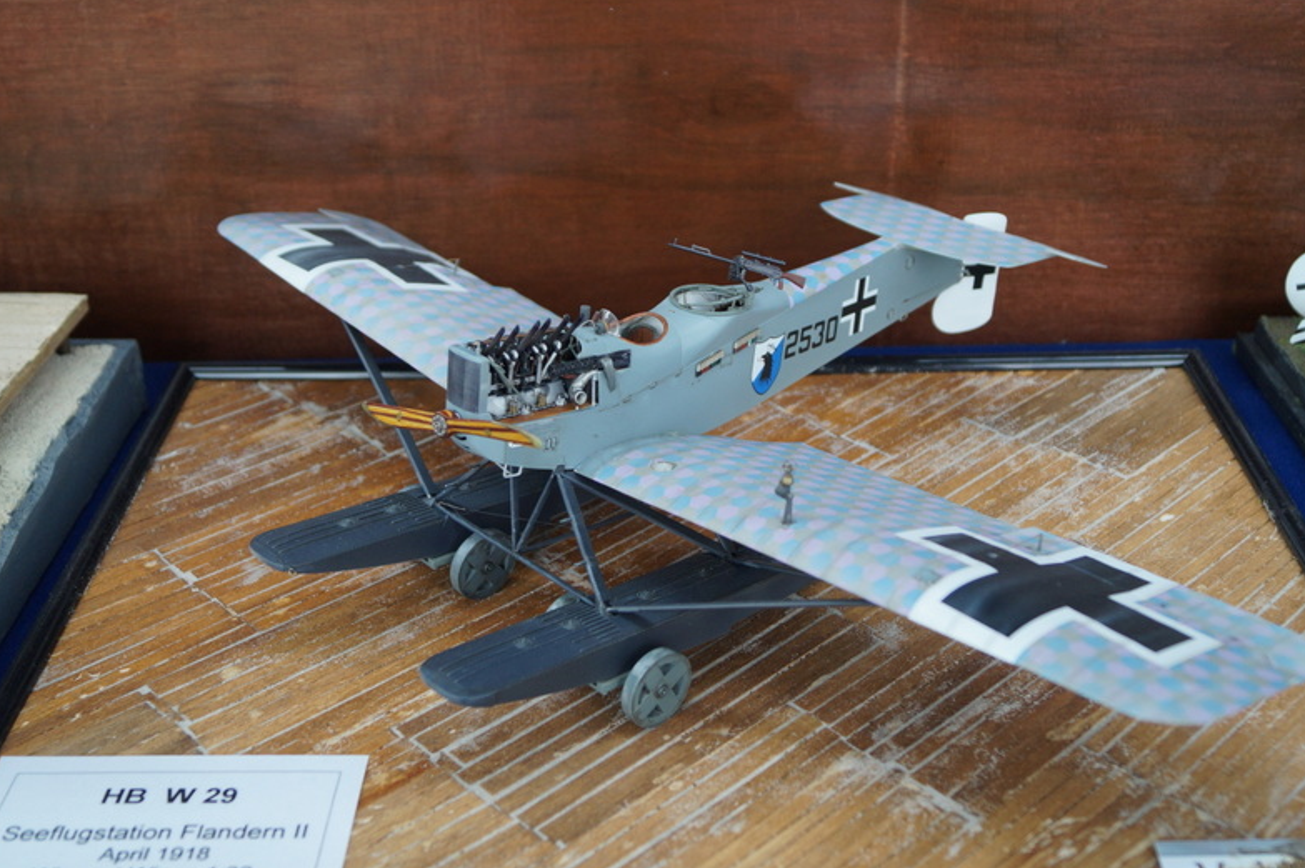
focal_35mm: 46
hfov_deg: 42.8
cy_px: 398
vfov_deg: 29.2
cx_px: 668
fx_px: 1666
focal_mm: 24
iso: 320
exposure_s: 1/160
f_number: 4
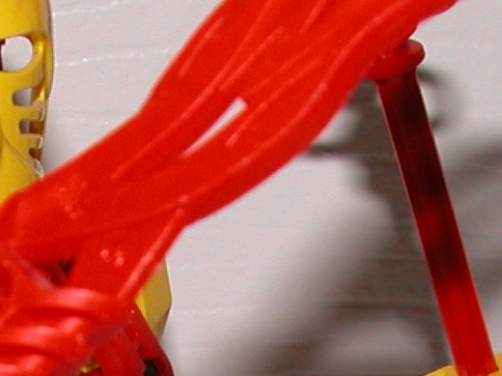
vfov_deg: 7.7
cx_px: 218
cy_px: 702
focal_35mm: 185
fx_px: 2683
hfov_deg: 10.7
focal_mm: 8.9
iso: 100
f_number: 4.5
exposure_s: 1/60
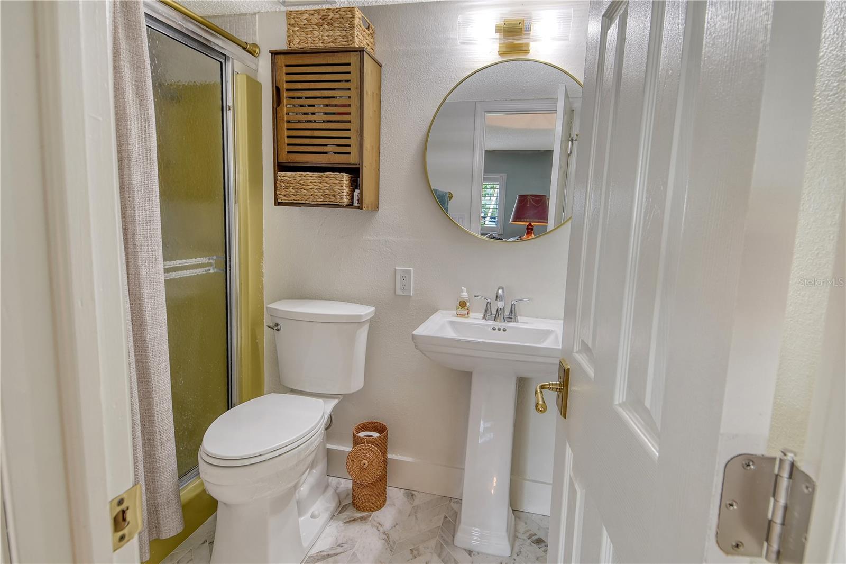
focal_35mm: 18
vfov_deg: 67.4
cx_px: 423
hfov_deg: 90.0
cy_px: 282
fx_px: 423
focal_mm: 12
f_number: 7.1
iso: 640
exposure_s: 1/400
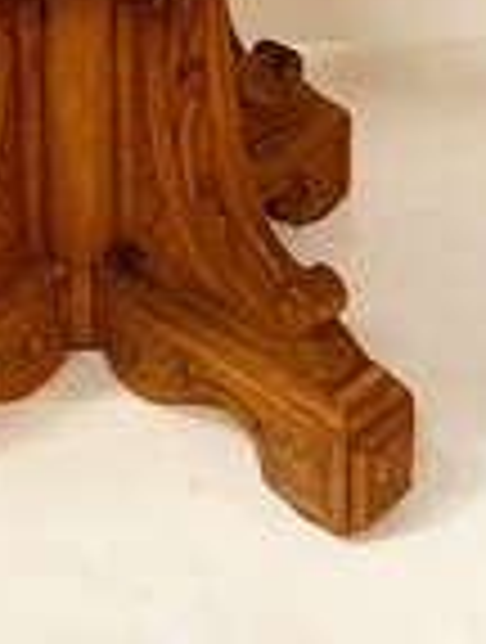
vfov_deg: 19.8
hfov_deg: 16.8
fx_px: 1621
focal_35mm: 87
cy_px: -288
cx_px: 63
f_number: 1.8
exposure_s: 1/60
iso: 400
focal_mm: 4.25
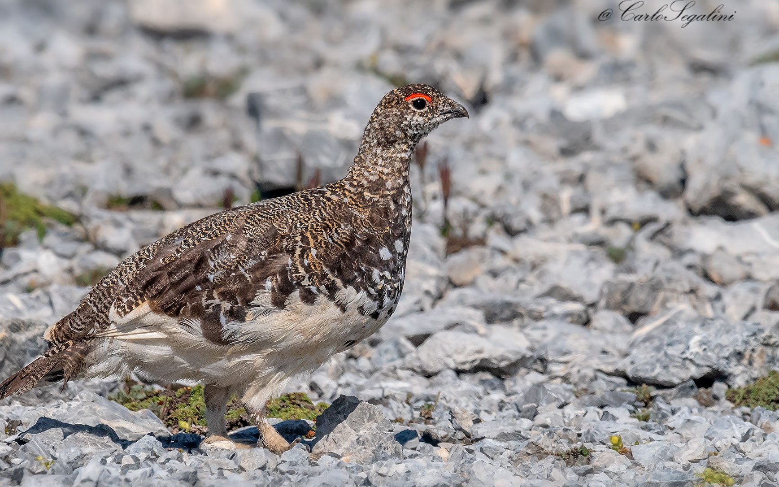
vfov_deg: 2.6
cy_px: 245
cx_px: 353
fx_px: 10765
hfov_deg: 4.1
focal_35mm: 507
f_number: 7.1
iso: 1100
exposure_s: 1/3200
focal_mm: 300
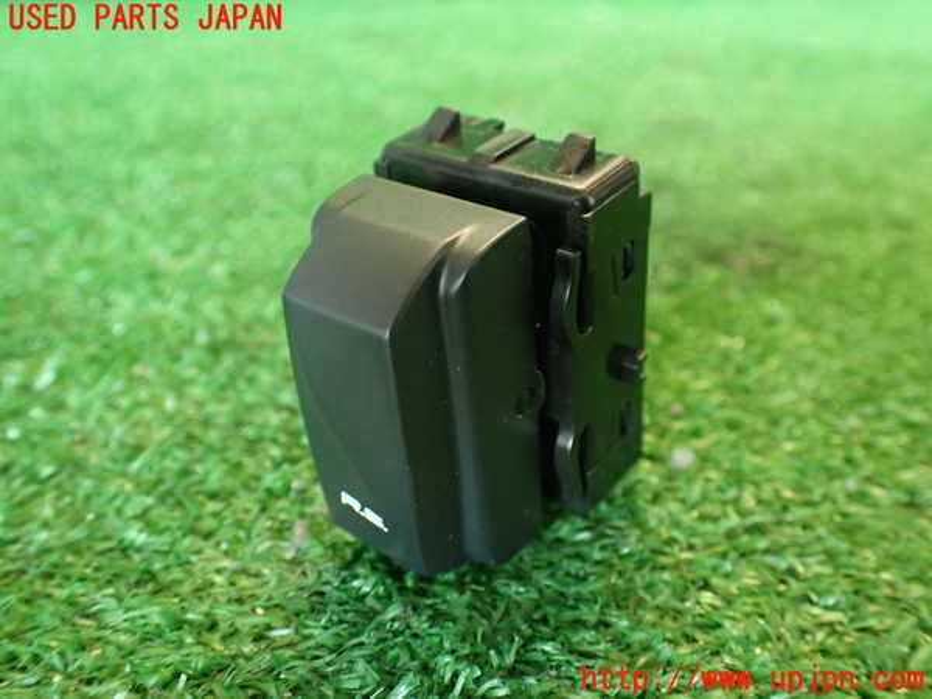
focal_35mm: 32
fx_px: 862
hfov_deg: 56.8
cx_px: 466
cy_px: 350
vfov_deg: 44.2
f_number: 2.4
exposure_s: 1/30
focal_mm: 5.79
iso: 400
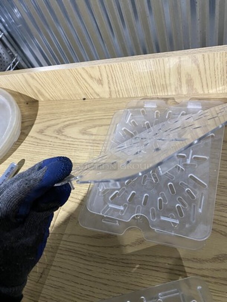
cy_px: 151
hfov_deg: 53.1
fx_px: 227
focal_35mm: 26
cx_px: 114
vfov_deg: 67.3
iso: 500
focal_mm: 4.25
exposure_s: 1/58
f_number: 1.8
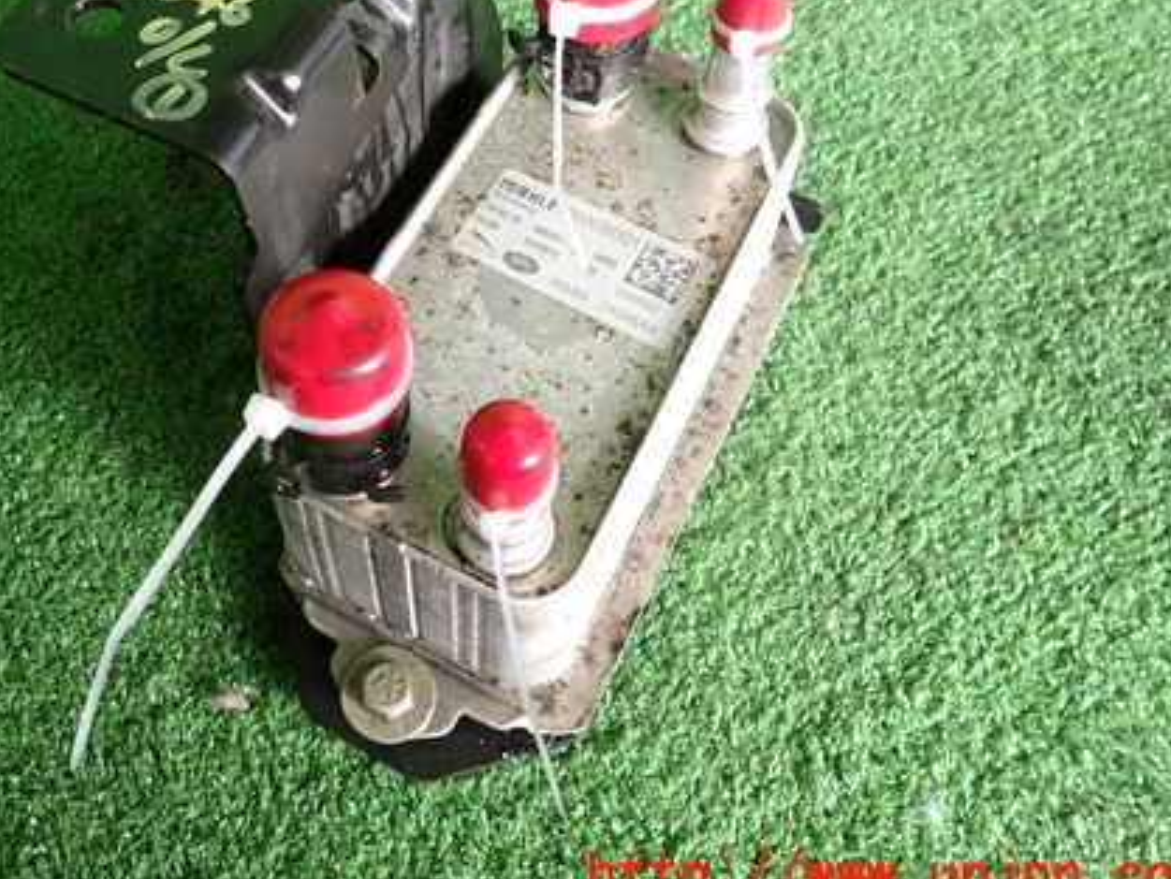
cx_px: 379
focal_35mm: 36
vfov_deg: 39.1
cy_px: 281
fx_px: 1218
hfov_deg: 50.3
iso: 200
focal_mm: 4.5
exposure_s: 1/40
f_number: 2
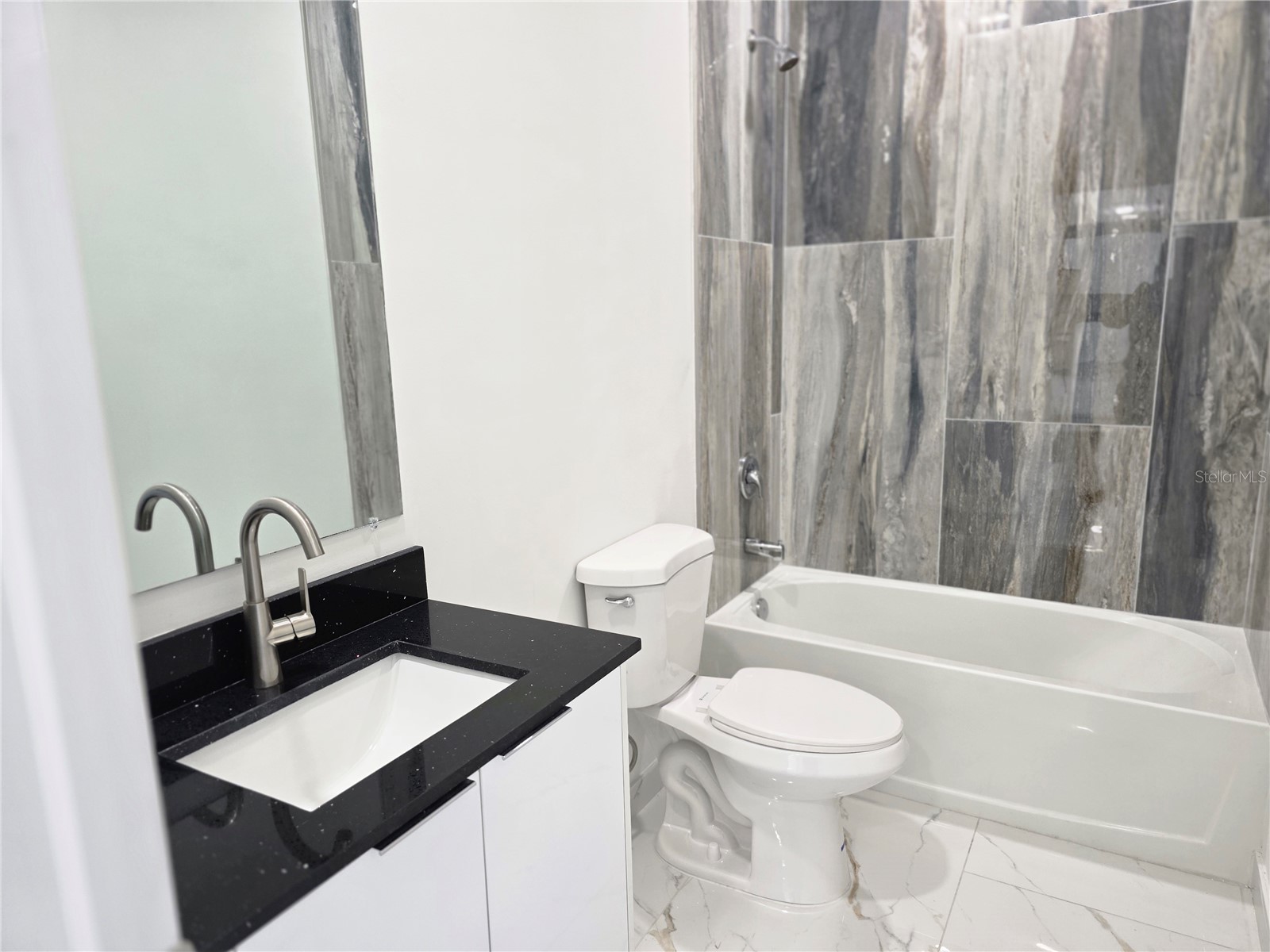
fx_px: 844
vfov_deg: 58.9
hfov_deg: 73.9
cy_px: 476
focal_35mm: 23
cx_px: 635
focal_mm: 6.3
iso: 160
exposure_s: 1/120
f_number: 1.7
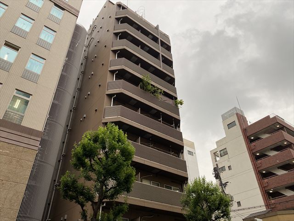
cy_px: 110
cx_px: 147
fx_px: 221
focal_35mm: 26
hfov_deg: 67.3
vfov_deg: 53.1
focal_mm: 4.25
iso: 32
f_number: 1.8
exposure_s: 1/142
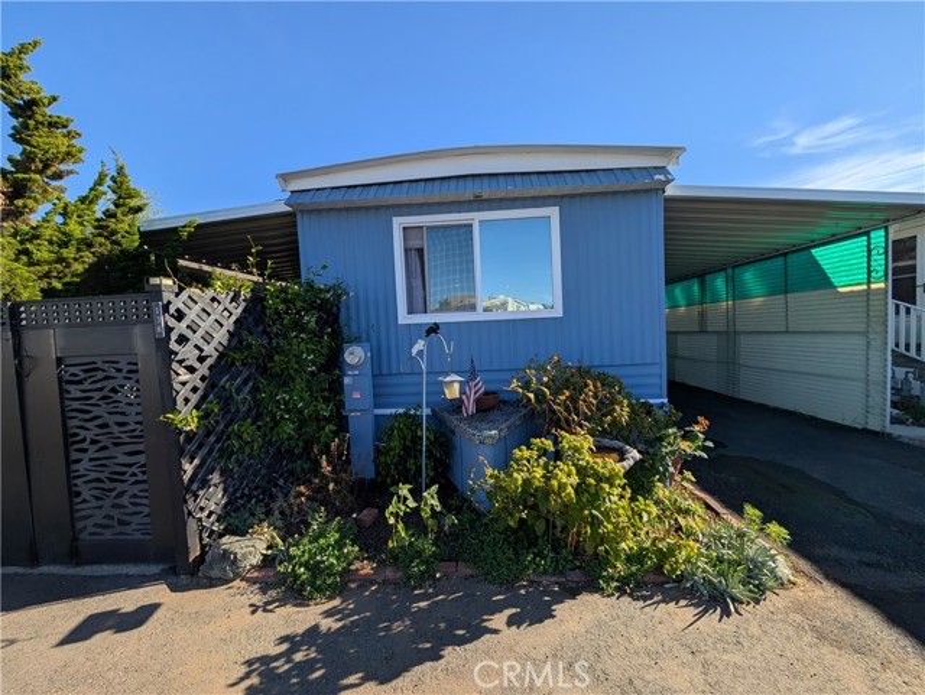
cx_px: 462
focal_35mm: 12
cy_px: 348
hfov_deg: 110.5
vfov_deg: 94.6
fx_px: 321
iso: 55
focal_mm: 2.02
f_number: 1.7
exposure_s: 1/2545
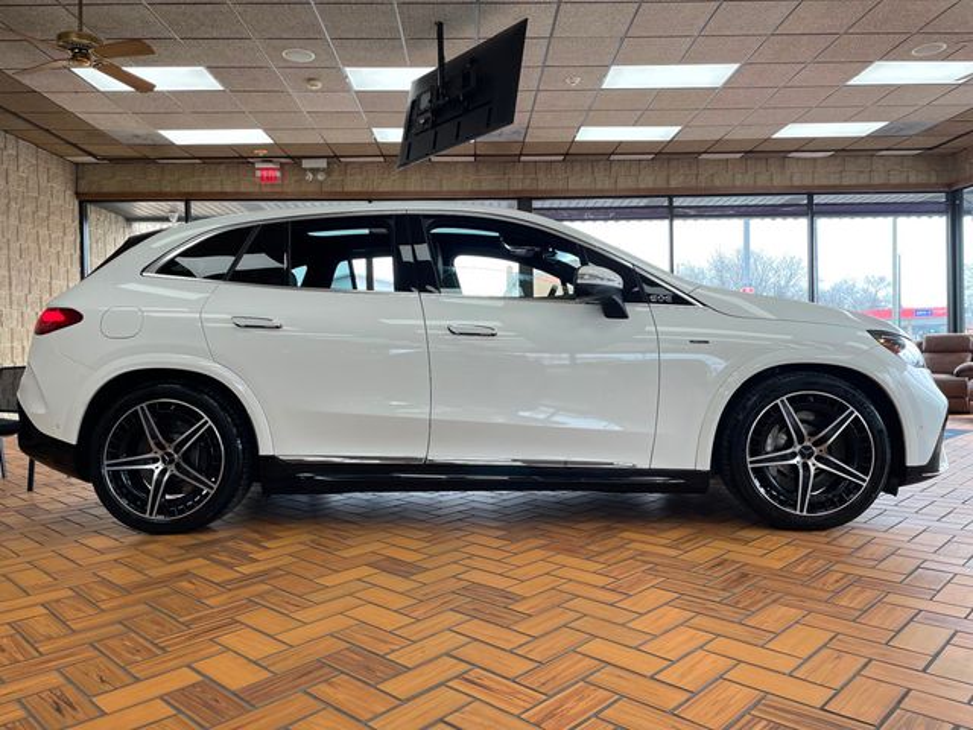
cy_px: 365
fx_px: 731
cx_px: 486
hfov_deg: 67.3
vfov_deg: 53.1
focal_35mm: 26
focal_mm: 4.2
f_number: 1.6
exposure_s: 1/180
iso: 32
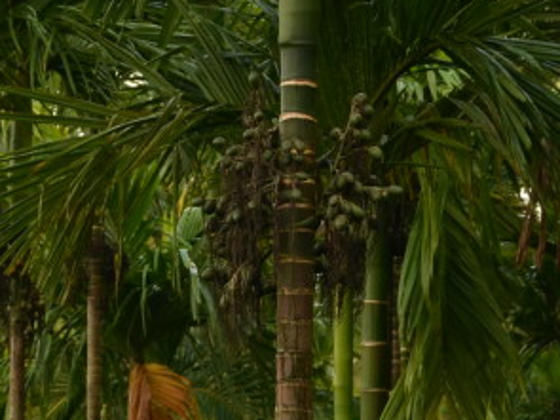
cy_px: 439
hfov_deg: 13.2
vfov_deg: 9.8
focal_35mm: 150
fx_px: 2426
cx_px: 197
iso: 200
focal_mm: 30
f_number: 5
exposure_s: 1/80
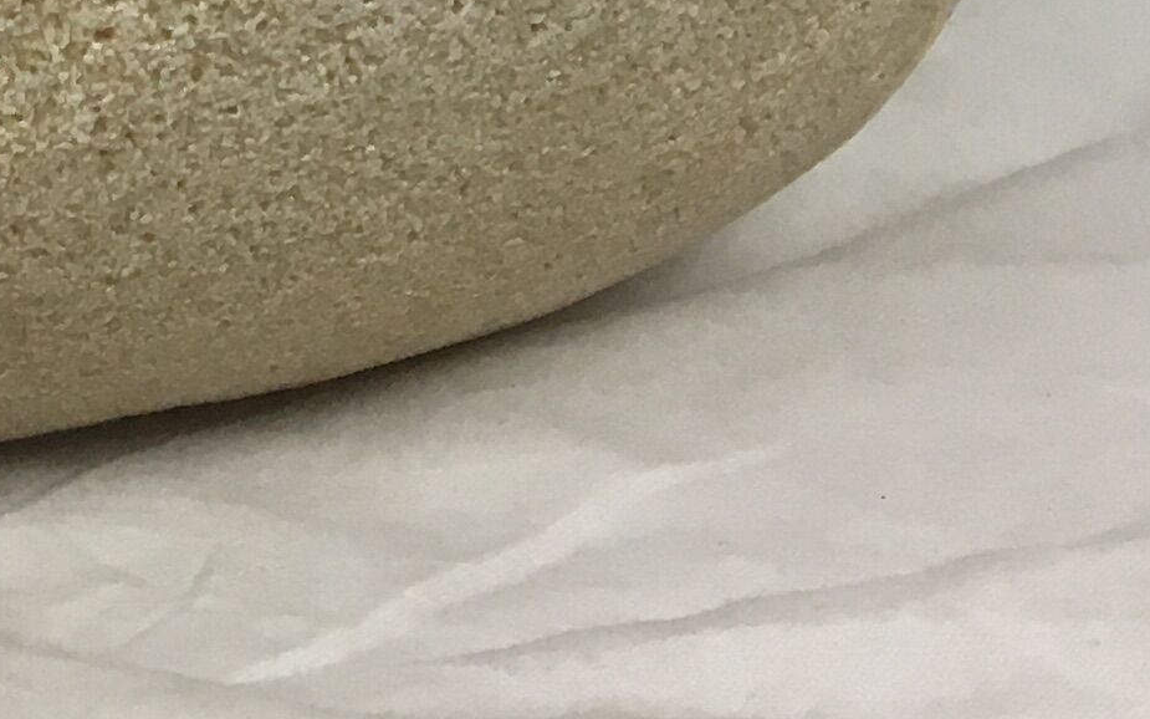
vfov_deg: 9.0
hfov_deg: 15.2
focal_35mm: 134
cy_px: -873
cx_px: -132
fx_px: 4199
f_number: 2.2
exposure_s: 1/33
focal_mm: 4.15
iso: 40
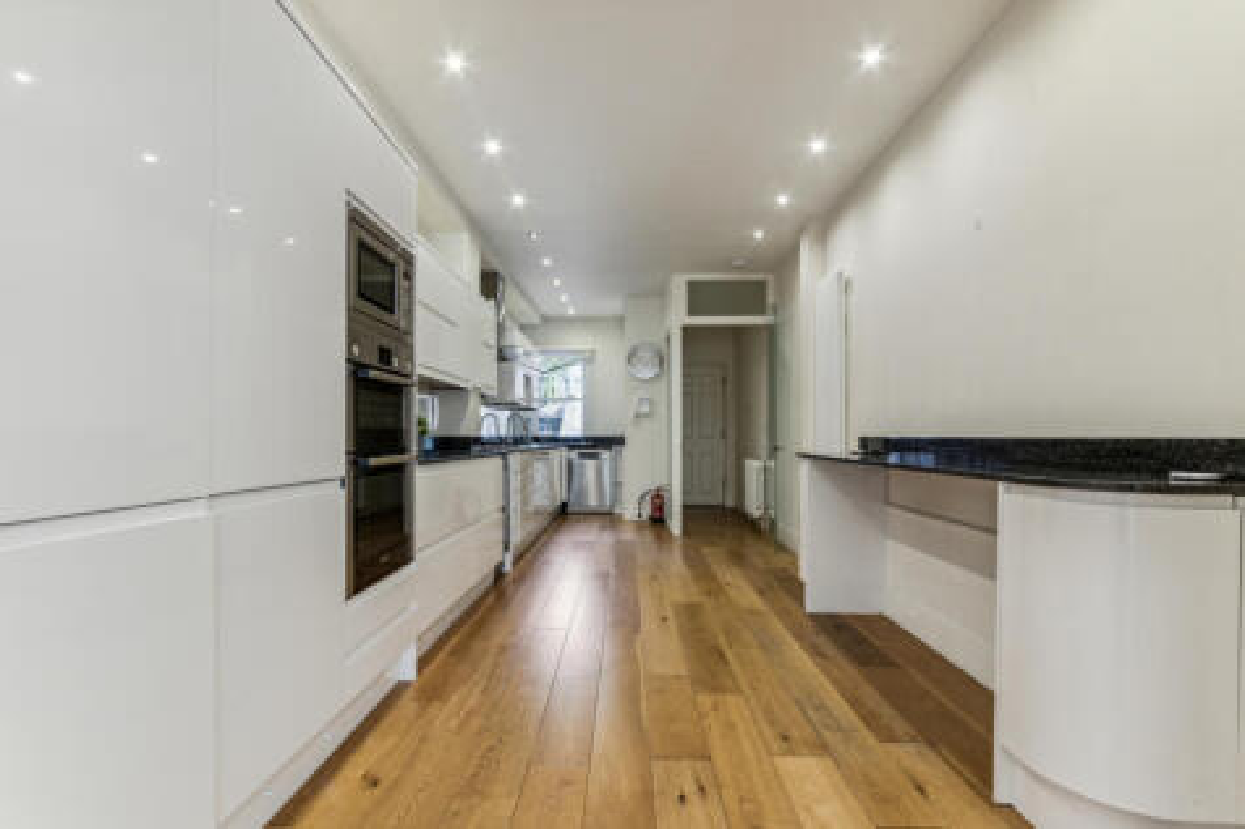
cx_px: 622
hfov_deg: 96.8
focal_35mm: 16
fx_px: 553
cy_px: 414
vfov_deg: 73.7
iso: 400
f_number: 11
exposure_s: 1/4
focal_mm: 16
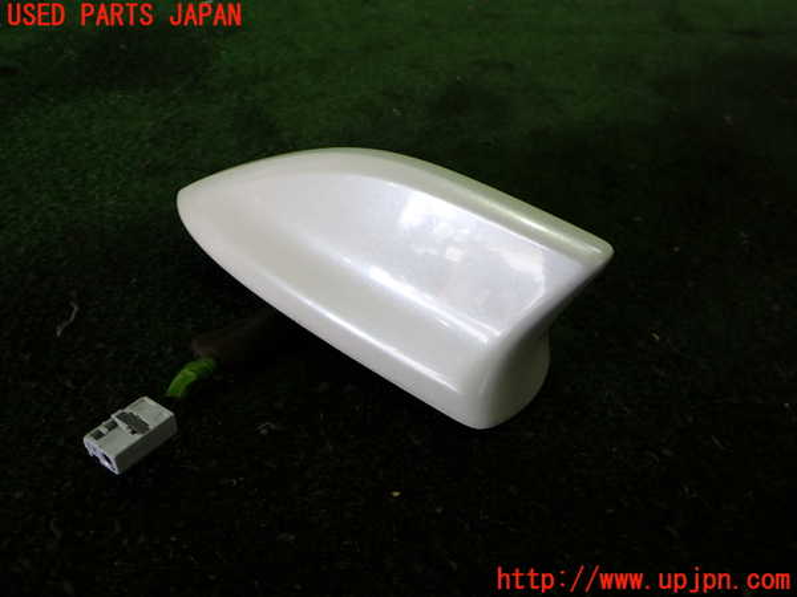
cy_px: 298
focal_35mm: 30
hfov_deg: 60.0
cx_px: 398
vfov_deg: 46.8
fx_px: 691
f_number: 2.3
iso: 200
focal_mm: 5.4
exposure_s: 1/100
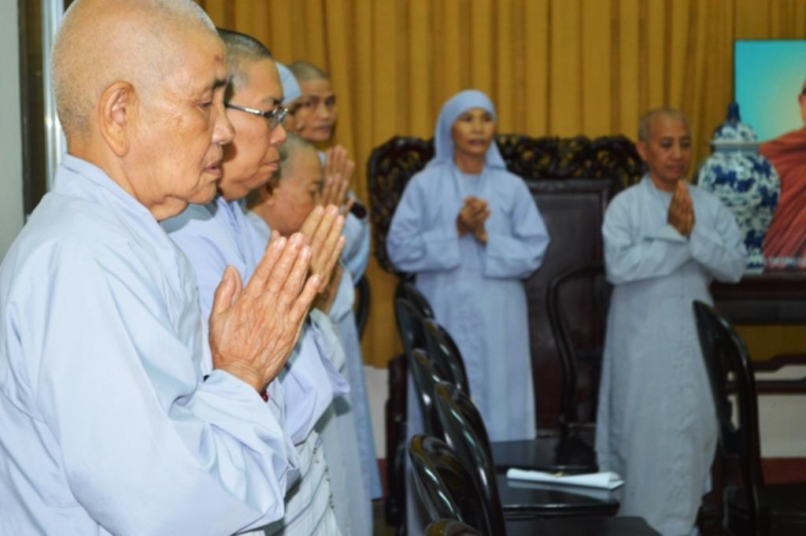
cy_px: 268
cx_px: 403
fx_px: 1678
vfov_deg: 18.2
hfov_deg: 27.0
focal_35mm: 75
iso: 900
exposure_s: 1/60
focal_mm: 50
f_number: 5.6
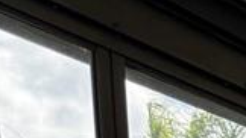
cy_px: 713
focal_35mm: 194
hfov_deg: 10.7
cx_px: 374
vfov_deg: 5.0
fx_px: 1265
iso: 100
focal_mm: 6.76
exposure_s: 1/627
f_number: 1.78
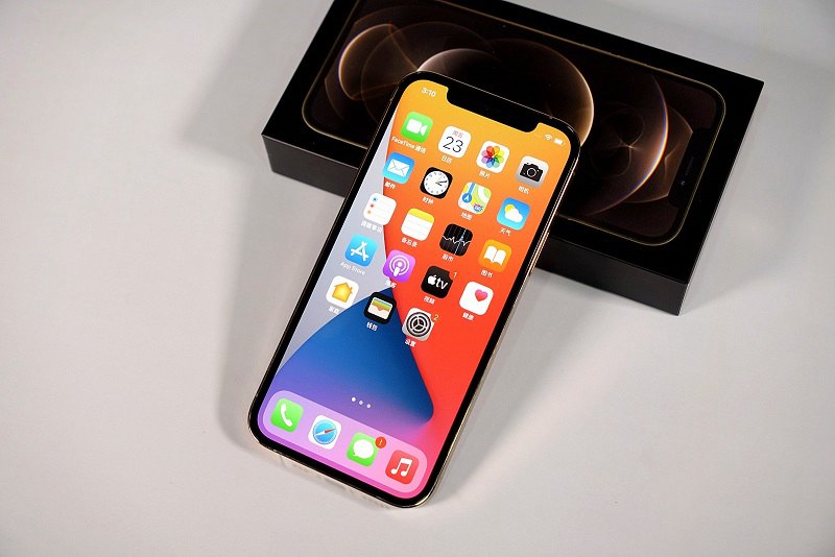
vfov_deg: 22.6
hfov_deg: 33.4
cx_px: 418
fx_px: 1392
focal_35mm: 60
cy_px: 278
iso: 400
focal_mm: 60
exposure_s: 1/100
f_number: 5.6
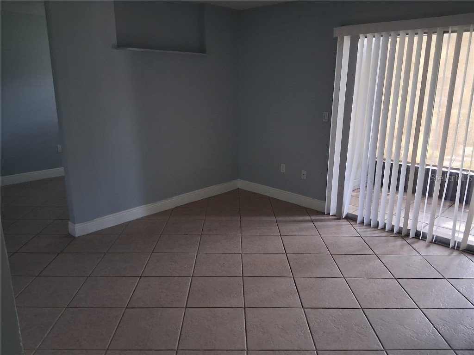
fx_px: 356
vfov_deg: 53.1
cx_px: 237
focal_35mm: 26
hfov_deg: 67.3
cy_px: 178
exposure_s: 1/120
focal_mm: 3.98
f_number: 1.8
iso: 320
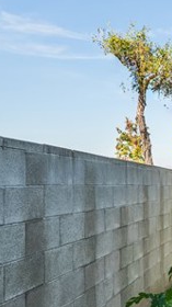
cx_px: 303
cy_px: 196
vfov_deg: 44.2
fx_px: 374
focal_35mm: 46
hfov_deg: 19.7
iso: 160
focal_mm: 12
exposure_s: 1/3000
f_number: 8
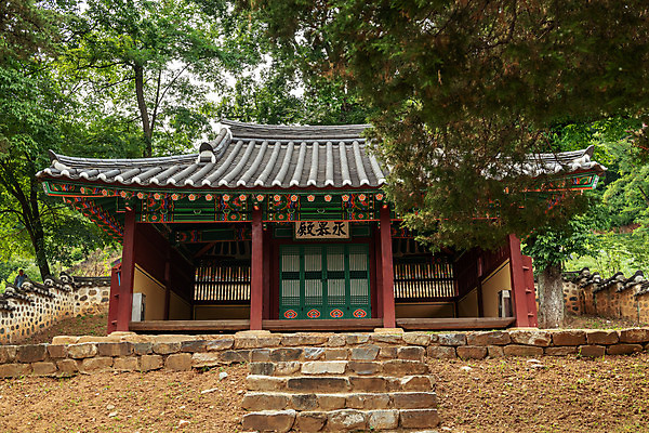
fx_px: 649
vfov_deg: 36.9
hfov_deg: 53.1
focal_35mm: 36
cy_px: 216
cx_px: 324
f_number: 6.3
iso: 400
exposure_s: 1/250
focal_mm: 36
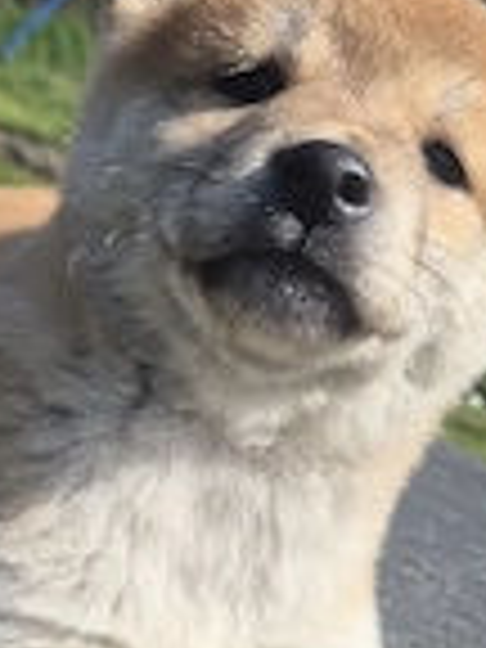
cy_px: 405
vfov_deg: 30.1
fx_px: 1198
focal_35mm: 64
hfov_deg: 22.9
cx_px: 256
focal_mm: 5.4
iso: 25
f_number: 1.8
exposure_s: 1/1667
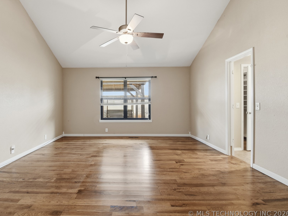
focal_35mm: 17
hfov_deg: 90.4
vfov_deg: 74.7
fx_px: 141
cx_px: 122
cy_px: 106
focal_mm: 10
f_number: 9
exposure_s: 1/15
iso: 250
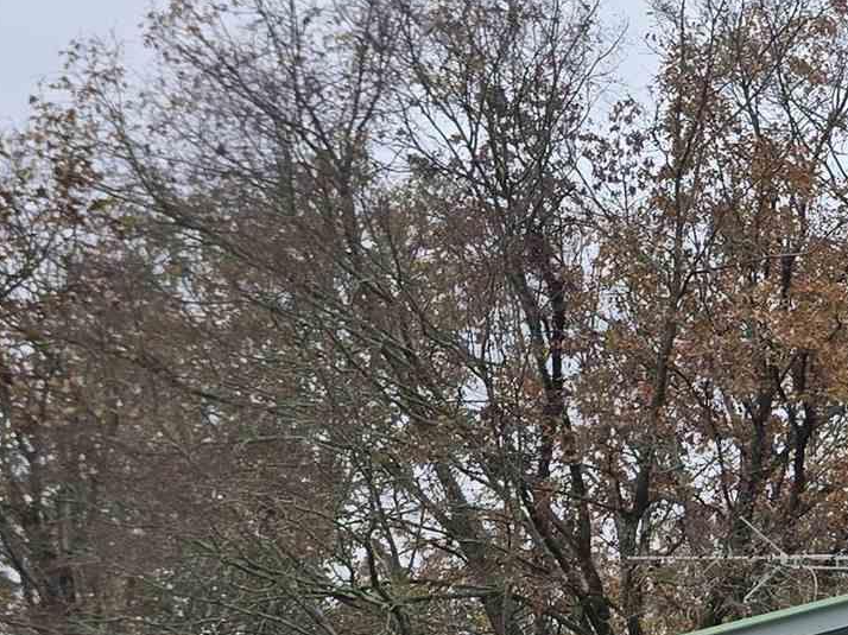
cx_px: 1740
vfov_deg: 14.4
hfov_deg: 15.5
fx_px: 2424
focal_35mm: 99
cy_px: 805
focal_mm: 6.3
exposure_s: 1/262
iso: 12
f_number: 1.7
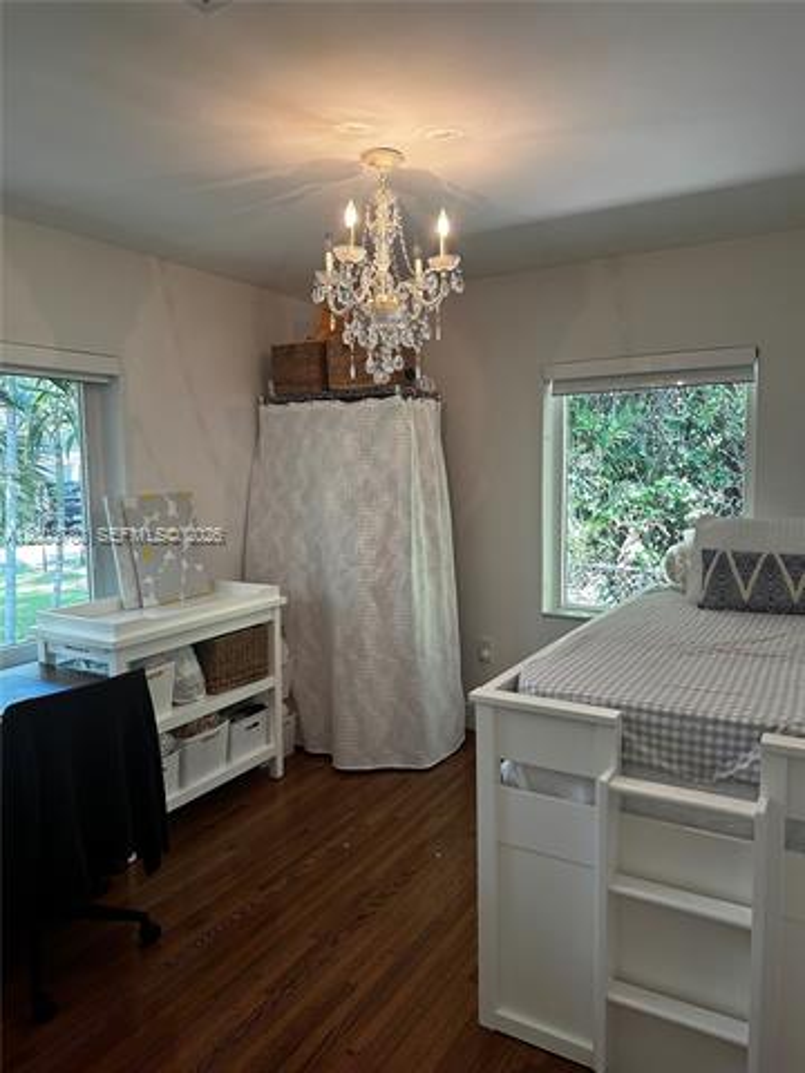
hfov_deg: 56.8
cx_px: 402
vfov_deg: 71.6
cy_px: 536
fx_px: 744
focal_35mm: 24
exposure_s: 1/120
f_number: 1.78
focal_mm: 6.86
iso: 200
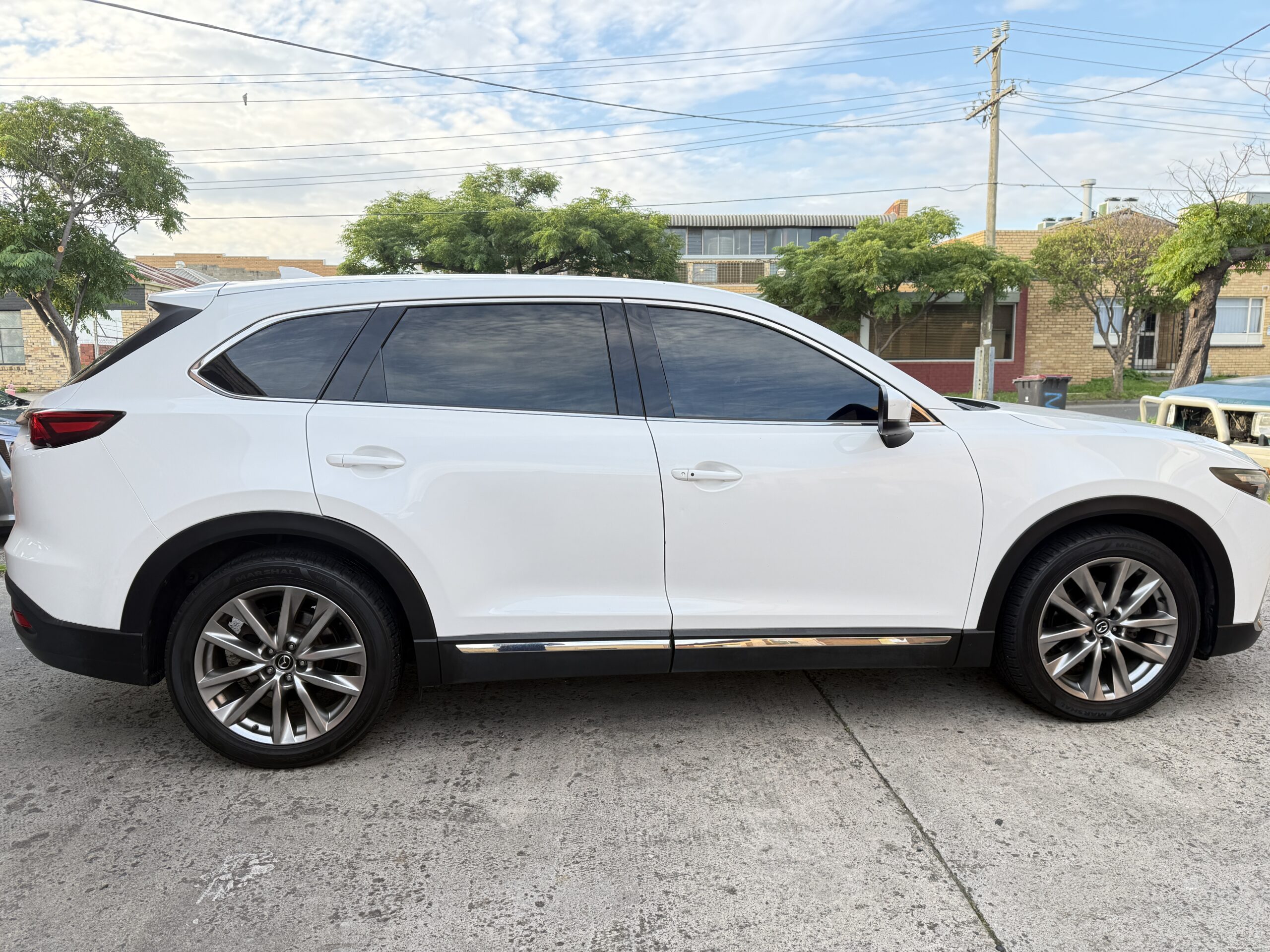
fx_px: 881
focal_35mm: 24
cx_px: 635
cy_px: 476
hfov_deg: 71.6
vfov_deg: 56.8
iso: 100
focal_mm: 6.76
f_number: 1.78
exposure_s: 1/344
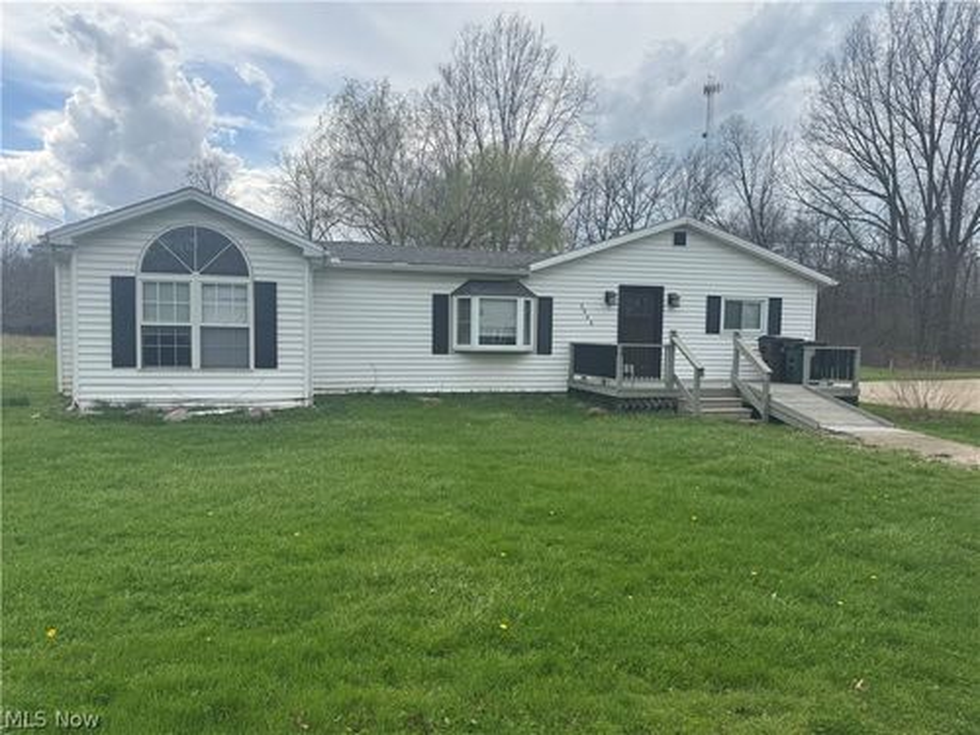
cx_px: 490
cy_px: 368
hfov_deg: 71.6
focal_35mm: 24
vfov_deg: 56.8
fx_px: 679
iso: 80
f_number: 1.78
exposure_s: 1/3247
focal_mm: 6.76
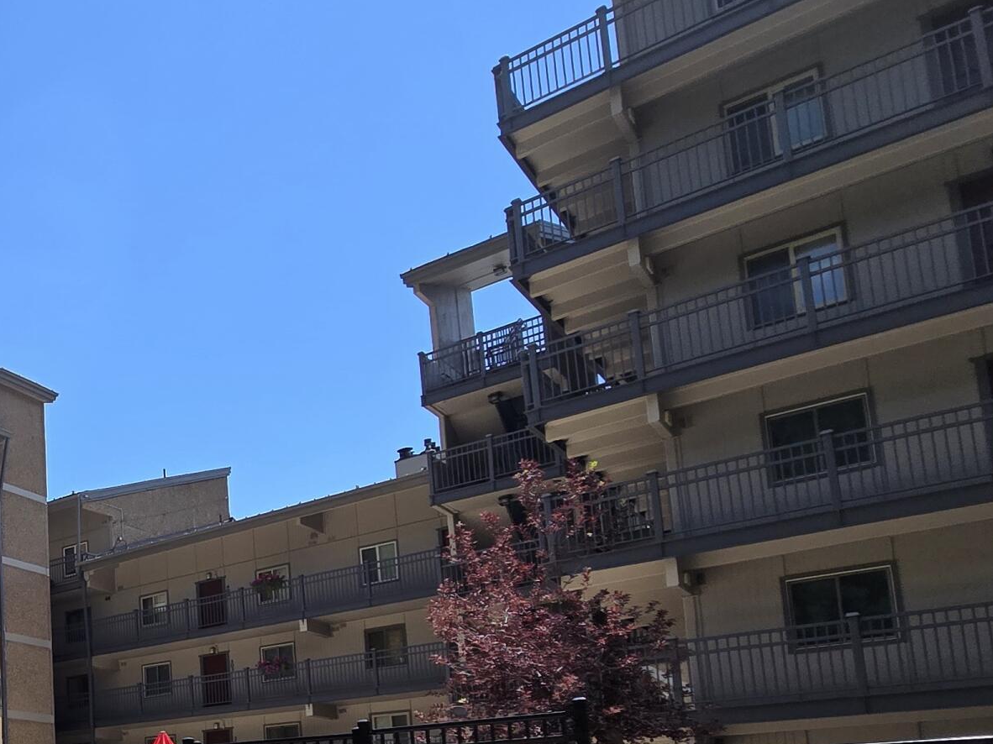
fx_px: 946
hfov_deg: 42.6
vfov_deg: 38.6
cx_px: -114
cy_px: 727
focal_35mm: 33
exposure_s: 1/1765
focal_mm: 2.2
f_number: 2.2
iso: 50
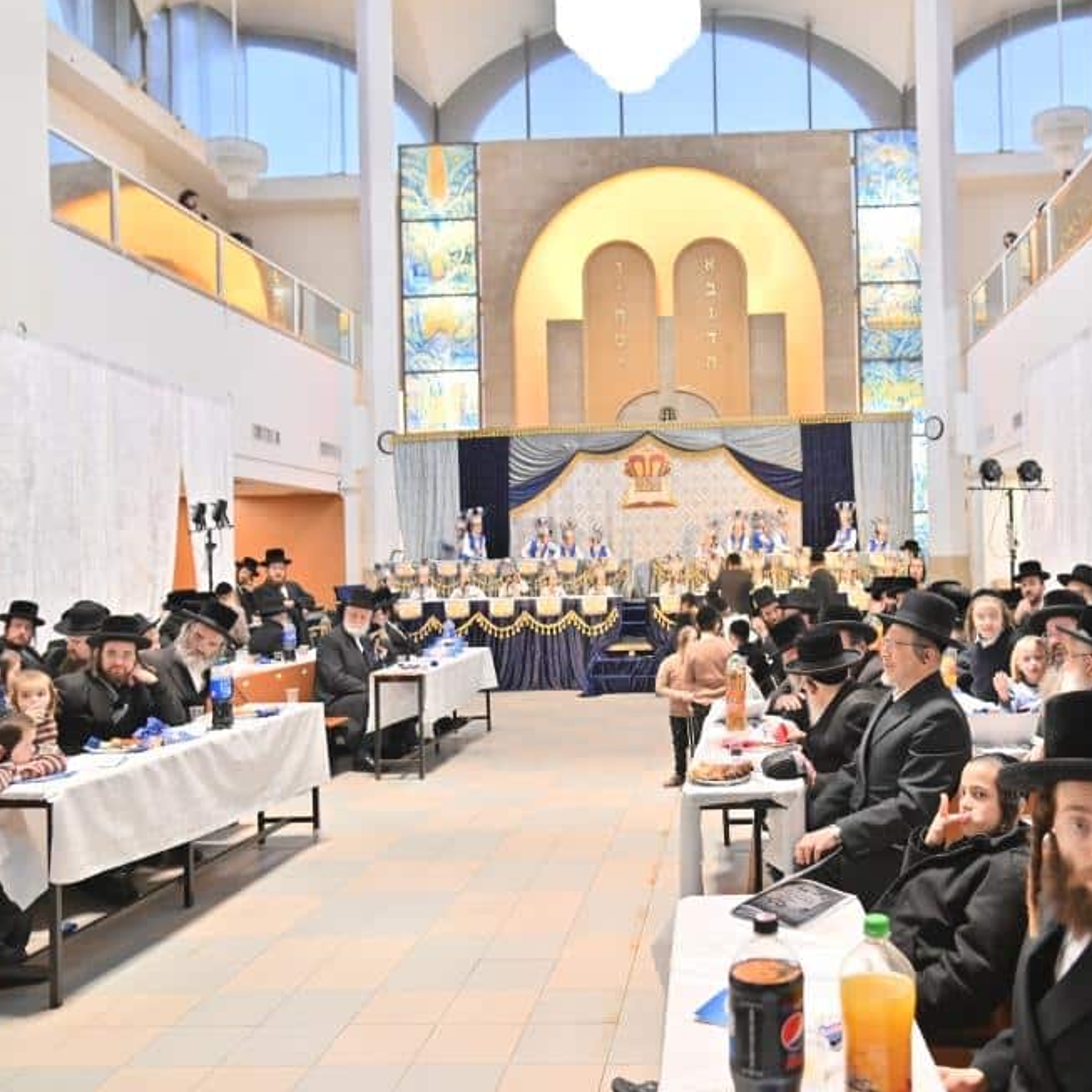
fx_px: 1142
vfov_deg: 51.1
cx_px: 709
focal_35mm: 32
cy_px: 539
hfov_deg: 50.4
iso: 1250
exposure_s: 1/160
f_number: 4
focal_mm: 24
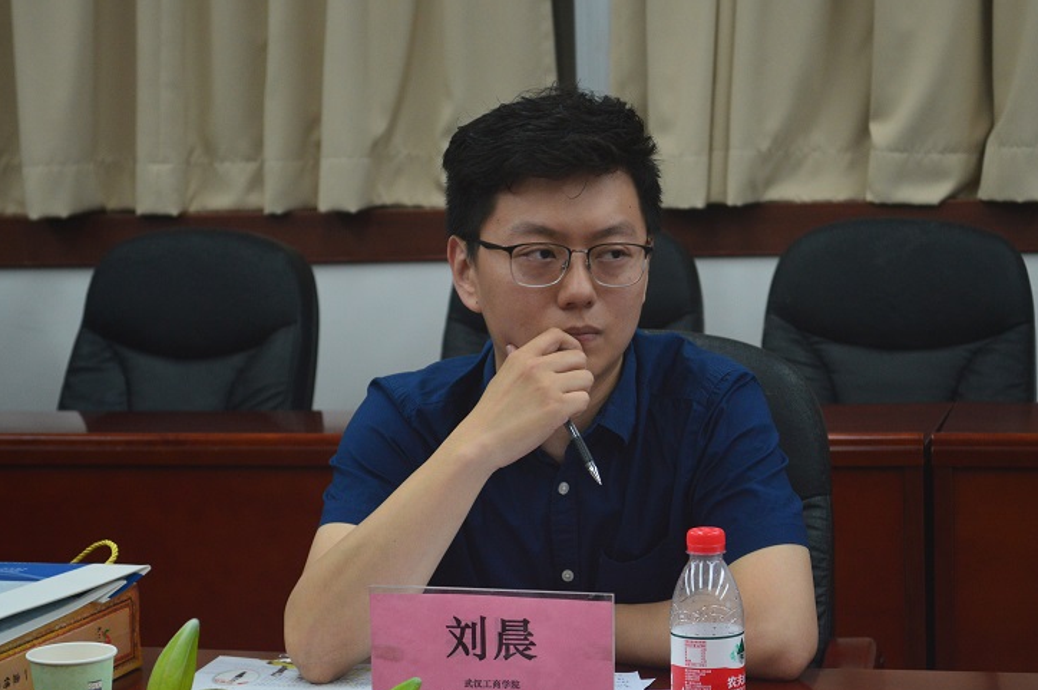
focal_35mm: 103
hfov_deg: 19.9
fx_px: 2956
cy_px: 426
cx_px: 608
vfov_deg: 13.3
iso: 800
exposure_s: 1/25
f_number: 5.6
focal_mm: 55
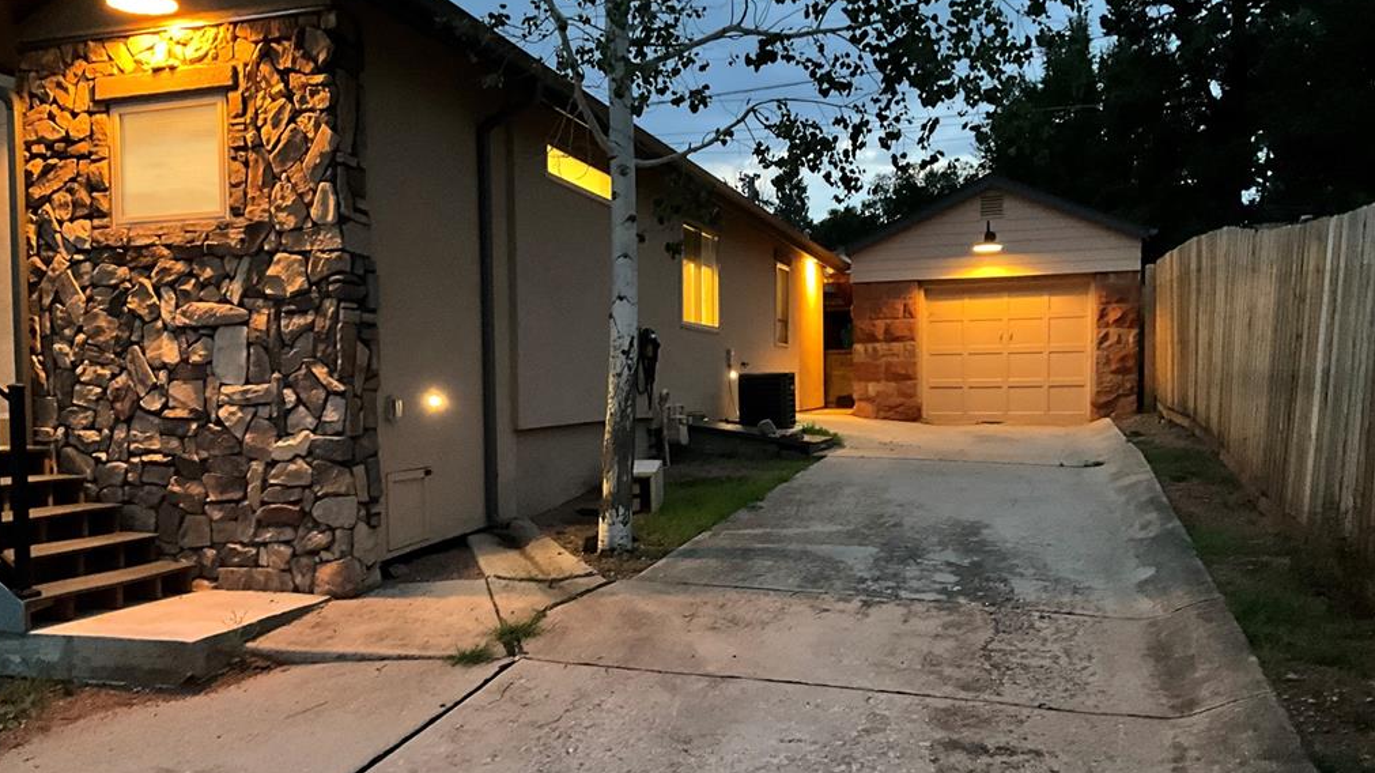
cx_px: 681
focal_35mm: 32
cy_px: 438
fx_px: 1166
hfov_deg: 61.0
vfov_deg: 36.6
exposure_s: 1/24
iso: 640
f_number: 1.8
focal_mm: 3
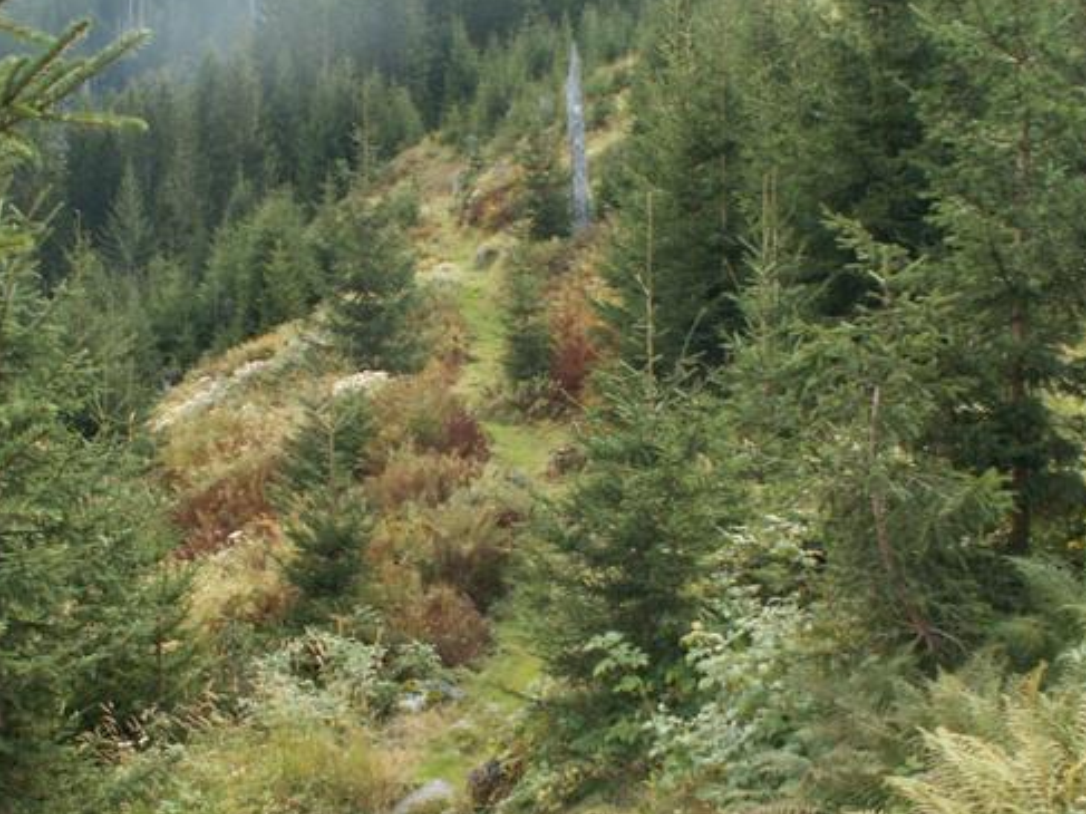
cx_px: 477
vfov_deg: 31.4
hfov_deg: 41.2
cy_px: 477
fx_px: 1443
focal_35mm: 46
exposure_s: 1/40
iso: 50
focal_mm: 5.86
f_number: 4
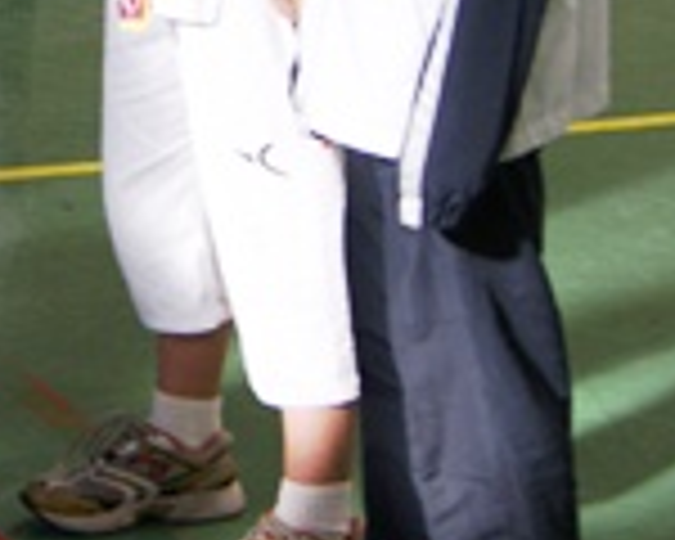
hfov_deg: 10.5
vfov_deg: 8.4
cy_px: -220
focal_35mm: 180
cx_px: -194
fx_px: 3596
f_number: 4.5
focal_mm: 30
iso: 200
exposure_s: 1/60
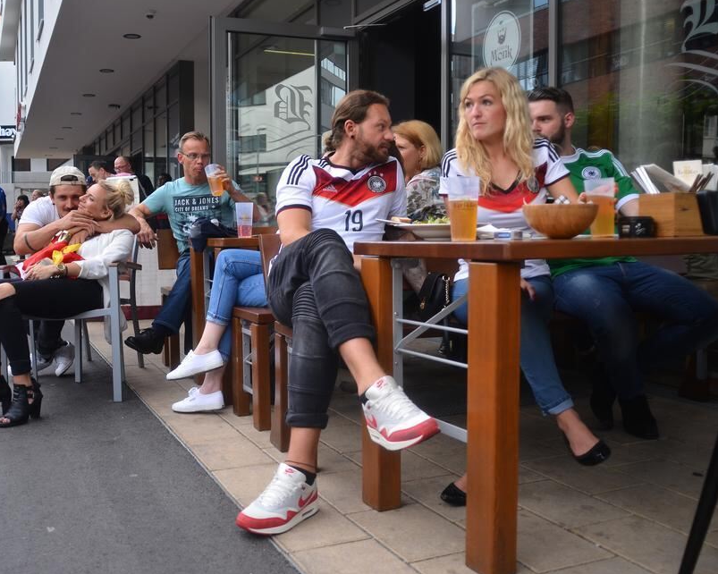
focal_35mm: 35
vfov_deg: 42.2
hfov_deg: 51.3
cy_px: 286
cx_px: 296
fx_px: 744
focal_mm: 20
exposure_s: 1/250
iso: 200
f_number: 2.8
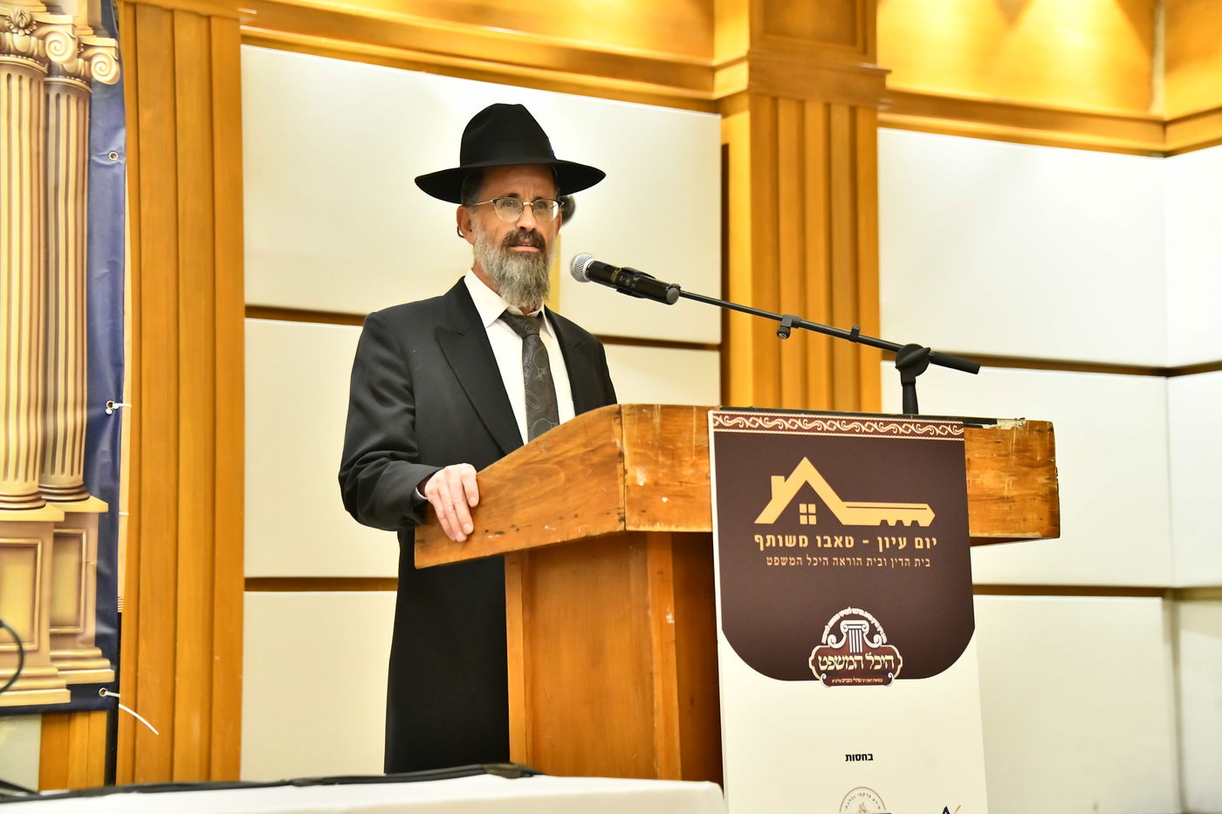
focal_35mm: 85
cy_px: 407
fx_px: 2885
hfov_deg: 23.9
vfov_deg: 16.1
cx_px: 611
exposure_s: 1/50
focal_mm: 85
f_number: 5
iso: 5000
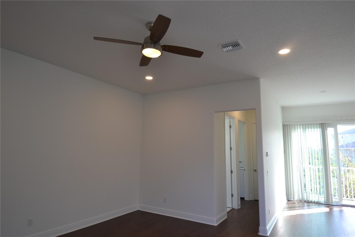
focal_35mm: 21
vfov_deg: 59.5
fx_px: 207
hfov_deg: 81.2
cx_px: 178
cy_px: 118
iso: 400
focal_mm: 14
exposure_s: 1/100
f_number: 5
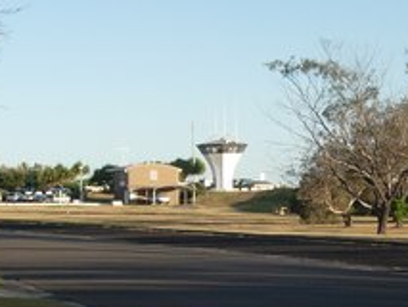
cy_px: 246
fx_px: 1262
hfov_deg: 18.3
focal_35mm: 107
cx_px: 303
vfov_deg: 13.8
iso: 79
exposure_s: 1/384
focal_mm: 7.8
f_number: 4.8
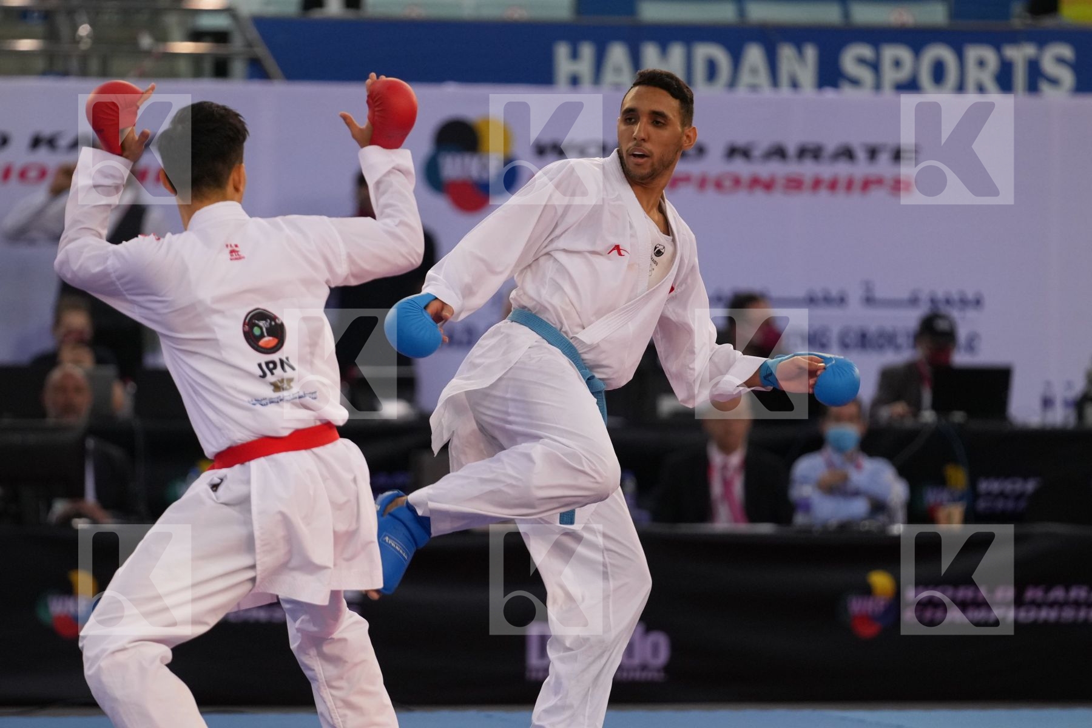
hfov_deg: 6.9
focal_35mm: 300
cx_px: 546
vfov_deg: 4.6
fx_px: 9099
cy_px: 364
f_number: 2.8
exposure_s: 1/1000
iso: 2000
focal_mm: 200
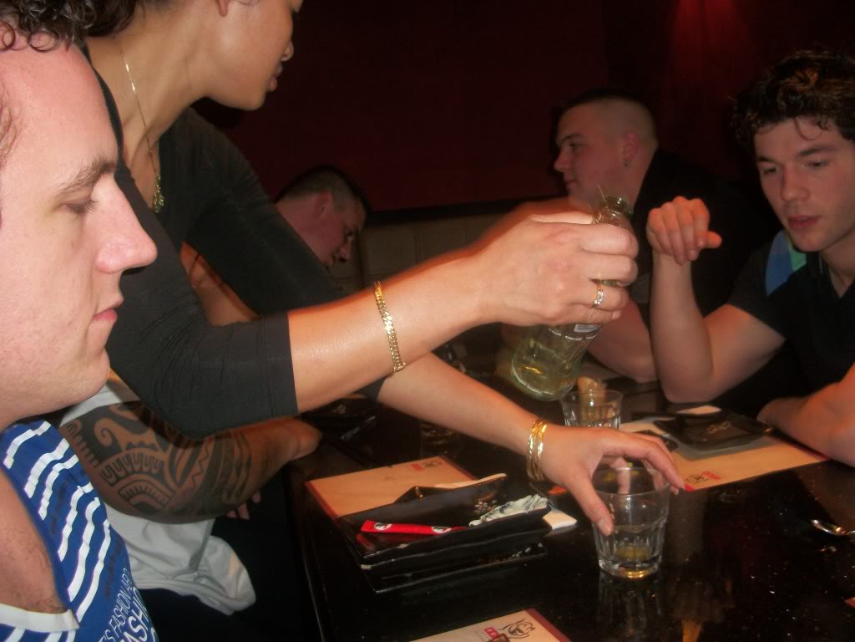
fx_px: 864
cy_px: 321
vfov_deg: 40.7
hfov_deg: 52.6
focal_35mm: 35
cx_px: 428
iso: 160
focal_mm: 6.3
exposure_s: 1/30
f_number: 3.1
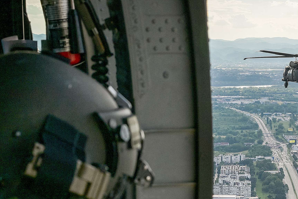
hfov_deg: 19.4
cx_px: 213
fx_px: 869
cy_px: 231
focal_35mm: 105
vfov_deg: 12.8
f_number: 8
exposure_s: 1/1250
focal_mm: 45
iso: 400
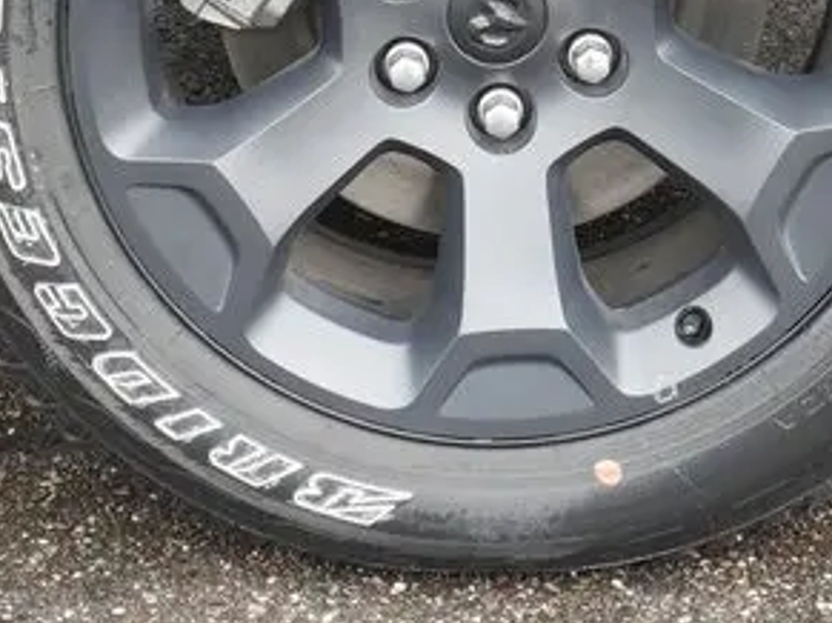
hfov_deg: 20.2
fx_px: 2330
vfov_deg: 14.9
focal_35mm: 97
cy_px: -50
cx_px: 469
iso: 800
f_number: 10
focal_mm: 22
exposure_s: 1/30
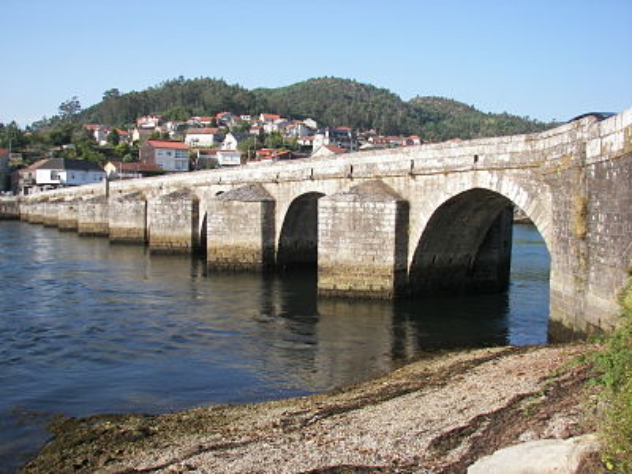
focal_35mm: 36
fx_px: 657
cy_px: 237
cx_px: 316
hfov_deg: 51.4
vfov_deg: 39.7
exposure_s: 1/500
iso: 50
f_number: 2.8
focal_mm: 6
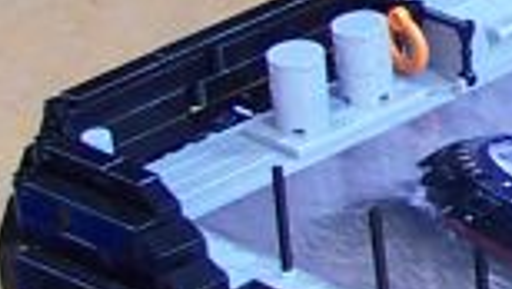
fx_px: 5015
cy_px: -60
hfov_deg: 5.5
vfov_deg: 3.3
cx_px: 1559
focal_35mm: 369
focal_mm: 8.5
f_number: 3
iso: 80
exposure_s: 1/4
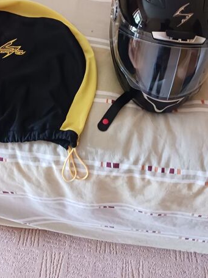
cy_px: 87
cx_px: 82
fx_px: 305
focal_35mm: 38
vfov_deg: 48.0
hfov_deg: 37.5
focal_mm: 4
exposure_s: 1/16.7
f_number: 1.8
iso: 800
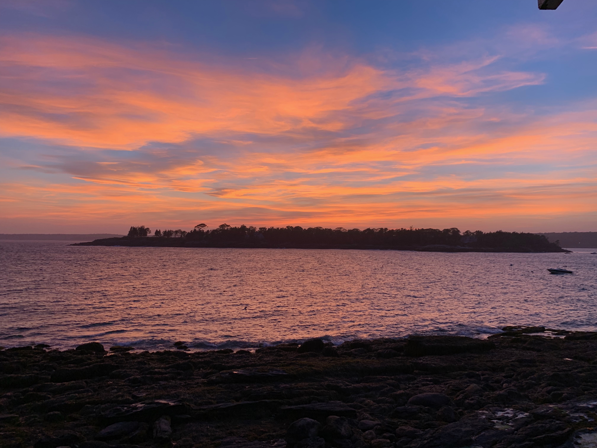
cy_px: 224
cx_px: 298
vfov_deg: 53.1
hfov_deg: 67.3
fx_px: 448
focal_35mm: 26
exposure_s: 1/121
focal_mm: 4.25
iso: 64
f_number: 1.8
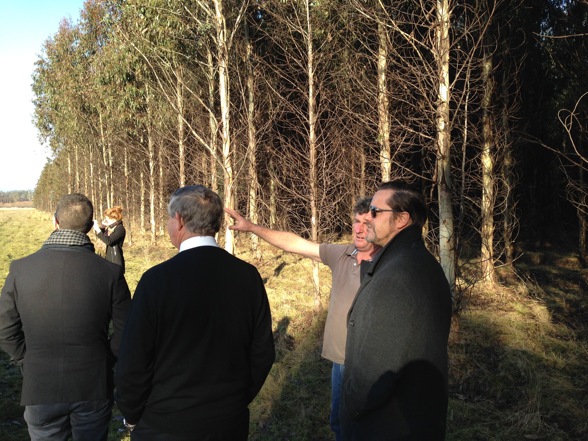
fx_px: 561
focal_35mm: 33
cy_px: 220
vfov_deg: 42.9
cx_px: 294
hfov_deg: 55.4
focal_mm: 4.12
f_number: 2.4
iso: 50
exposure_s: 1/301
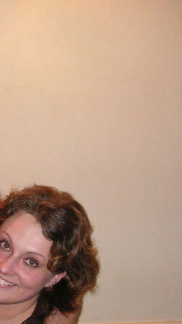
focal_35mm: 72
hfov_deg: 15.9
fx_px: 618
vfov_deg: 29.2
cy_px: 206
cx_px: -52
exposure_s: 1/45
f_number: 2.8
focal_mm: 6.1
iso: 160
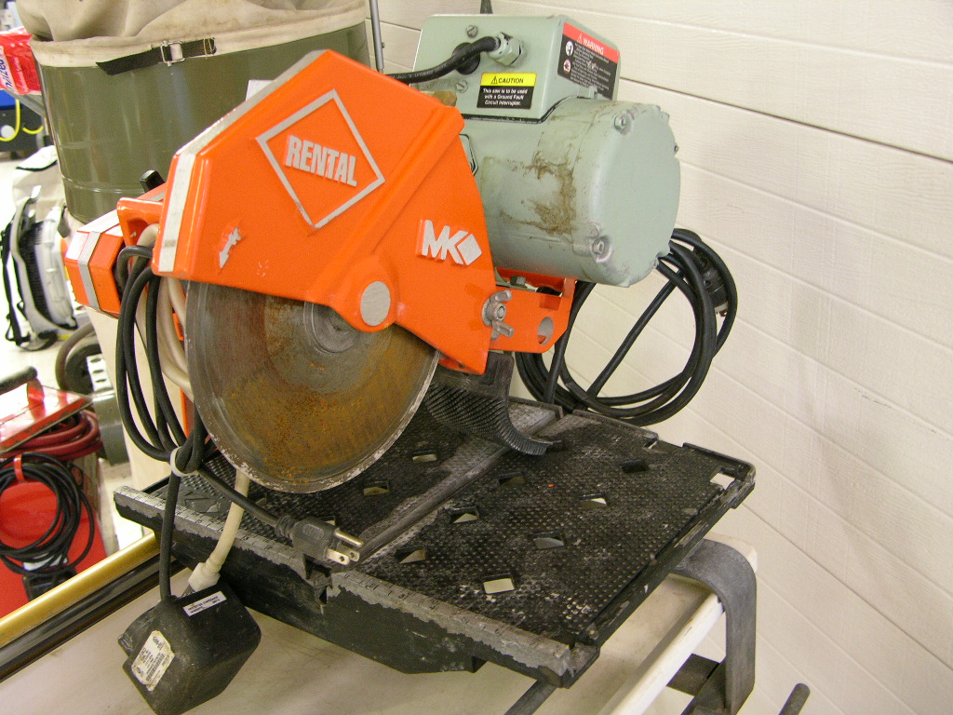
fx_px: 1074
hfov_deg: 47.9
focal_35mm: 39
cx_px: 476
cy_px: 358
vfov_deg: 36.8
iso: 167
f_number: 2.9
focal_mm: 10
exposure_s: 1/4.7
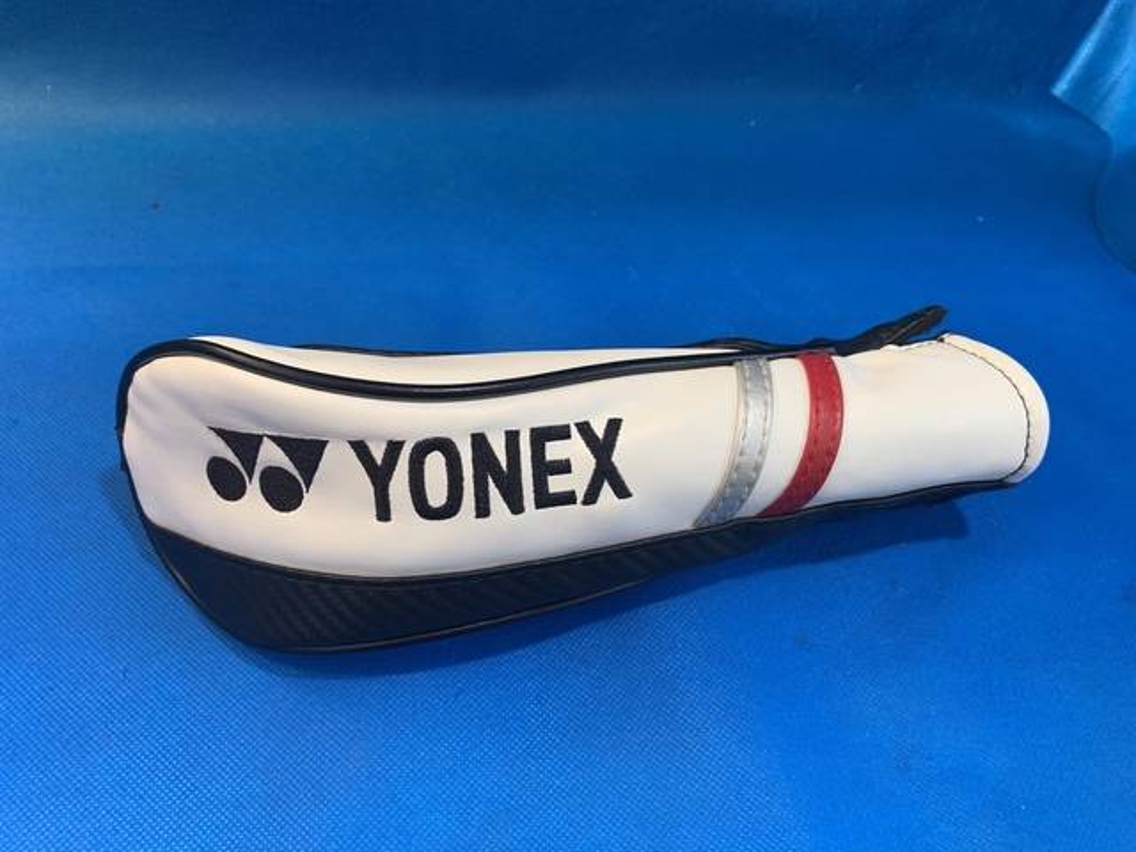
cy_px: 426
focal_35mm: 26
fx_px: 853
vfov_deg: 53.1
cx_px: 568
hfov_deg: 67.3
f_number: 1.8
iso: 100
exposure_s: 1/60
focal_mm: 4.25
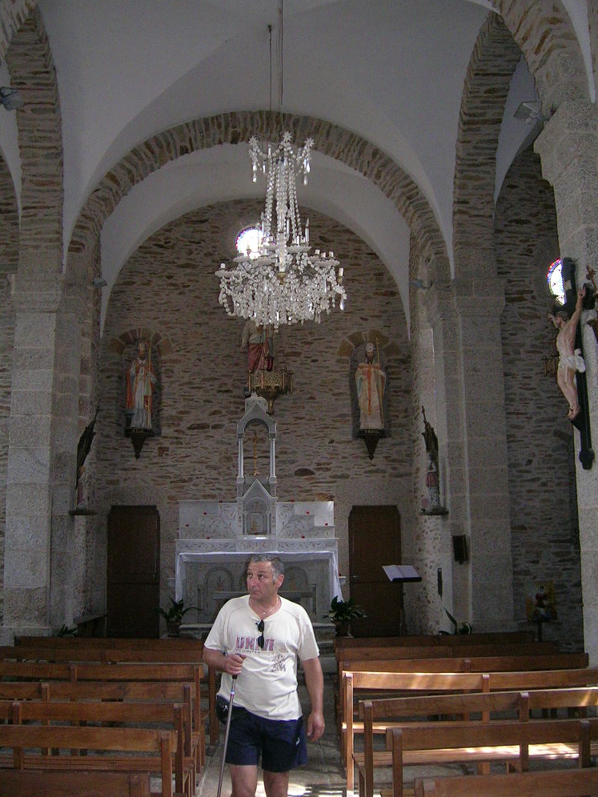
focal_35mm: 36
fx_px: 829
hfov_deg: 39.7
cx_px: 303
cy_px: 398
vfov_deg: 51.4
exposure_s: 1/60.1
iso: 173
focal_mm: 5.4
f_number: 2.8
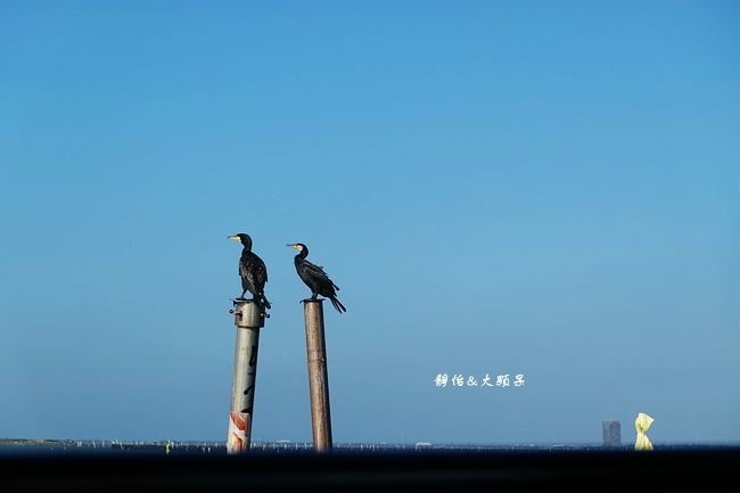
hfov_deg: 20.0
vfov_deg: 13.4
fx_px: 2096
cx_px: 370
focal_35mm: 102
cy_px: 246
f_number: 5.6
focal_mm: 37.41
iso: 125
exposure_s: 1/1000
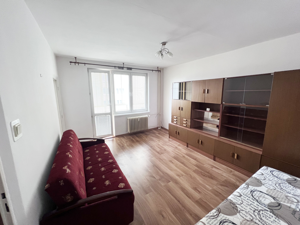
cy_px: 112
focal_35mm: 13
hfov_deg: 106.2
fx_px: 113
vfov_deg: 89.9
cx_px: 150
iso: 160
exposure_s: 1/50
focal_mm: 1.57
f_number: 1.8
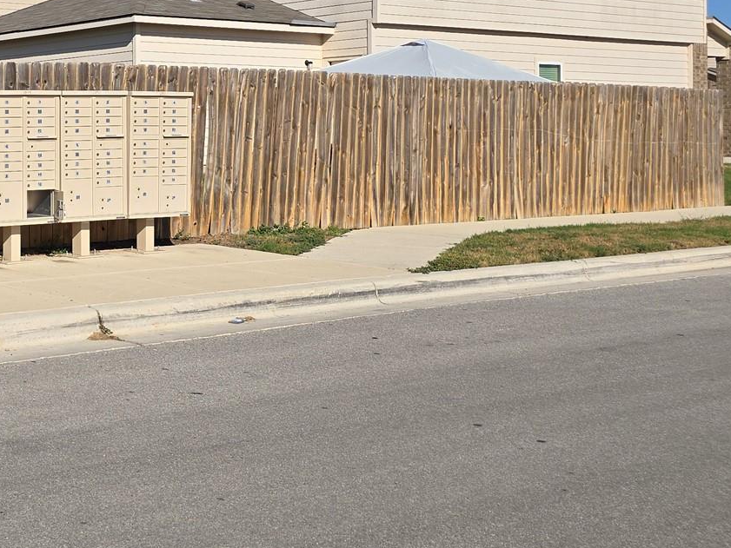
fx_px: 1183
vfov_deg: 25.8
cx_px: -92
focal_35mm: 56
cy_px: 142
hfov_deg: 30.4
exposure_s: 1/1418
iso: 12
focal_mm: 6.3
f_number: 1.7
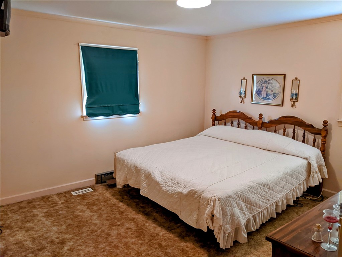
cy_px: 128
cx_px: 171
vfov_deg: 51.4
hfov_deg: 65.3
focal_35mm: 27
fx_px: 267
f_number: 1.8
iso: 332
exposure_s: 1/30
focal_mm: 4.44
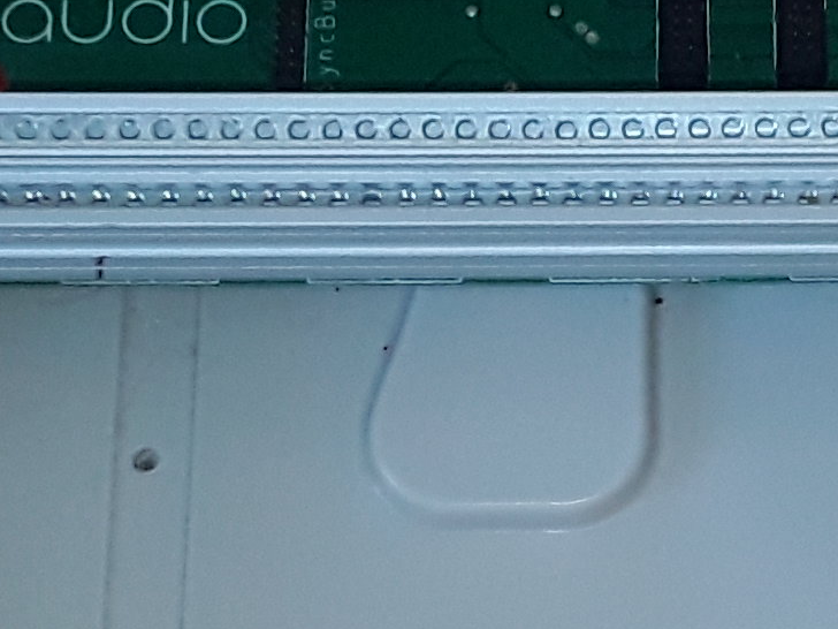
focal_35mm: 139
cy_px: 338
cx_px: 884
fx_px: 3365
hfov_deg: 13.9
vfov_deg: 10.7
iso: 277
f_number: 2.2
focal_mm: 3.3
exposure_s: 1/33
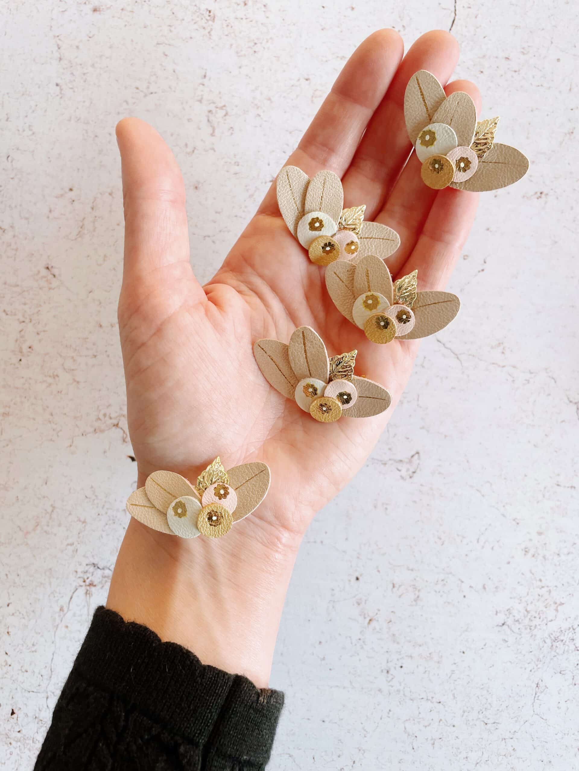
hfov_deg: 53.1
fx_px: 580
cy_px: 386
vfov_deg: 67.3
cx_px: 290
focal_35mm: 26
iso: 64
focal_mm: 4.2
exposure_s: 1/121
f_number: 1.6
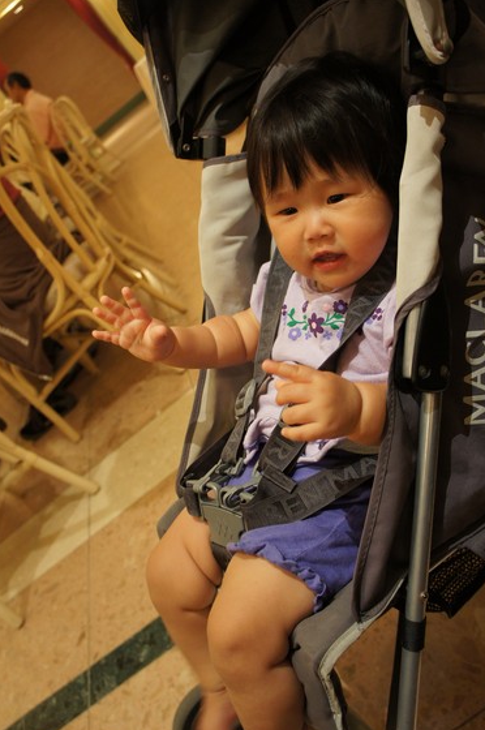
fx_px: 587
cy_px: 366
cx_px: 256
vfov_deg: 63.7
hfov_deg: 44.8
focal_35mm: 29
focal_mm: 18
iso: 800
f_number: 3.5
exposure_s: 1/30
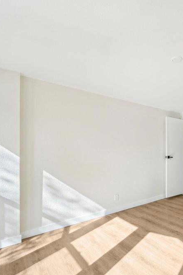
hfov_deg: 56.2
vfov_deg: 84.0
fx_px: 152
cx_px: 153
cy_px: 140
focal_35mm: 20
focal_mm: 13
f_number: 8
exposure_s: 1/30
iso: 100
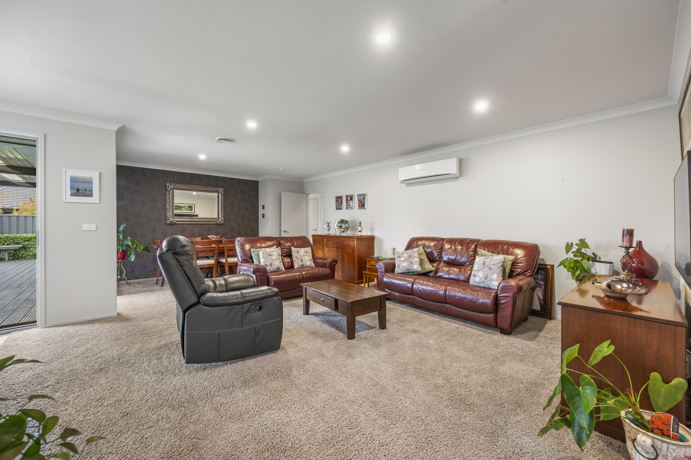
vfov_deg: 81.1
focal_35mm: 14
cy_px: 230
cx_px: 346
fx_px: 269
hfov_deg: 104.3
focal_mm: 14
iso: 320
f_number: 6.3
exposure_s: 1.3
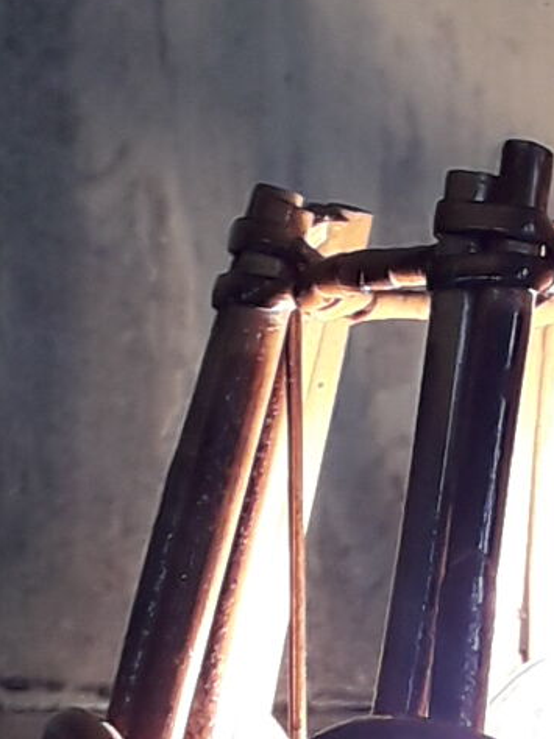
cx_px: 758
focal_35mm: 186
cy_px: 1113
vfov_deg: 10.3
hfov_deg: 7.9
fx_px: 3973
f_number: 1.9
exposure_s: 1/100
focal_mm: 3.6
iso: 64
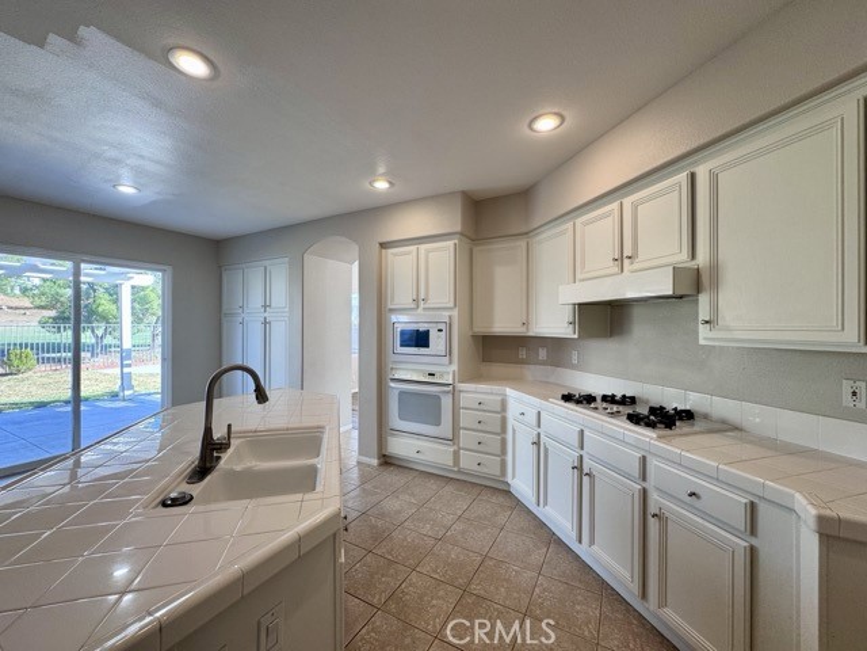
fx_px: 351
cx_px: 434
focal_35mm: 14
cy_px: 326
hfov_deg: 102.1
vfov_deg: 85.7
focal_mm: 2.22
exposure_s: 1/120
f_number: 2.2
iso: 125
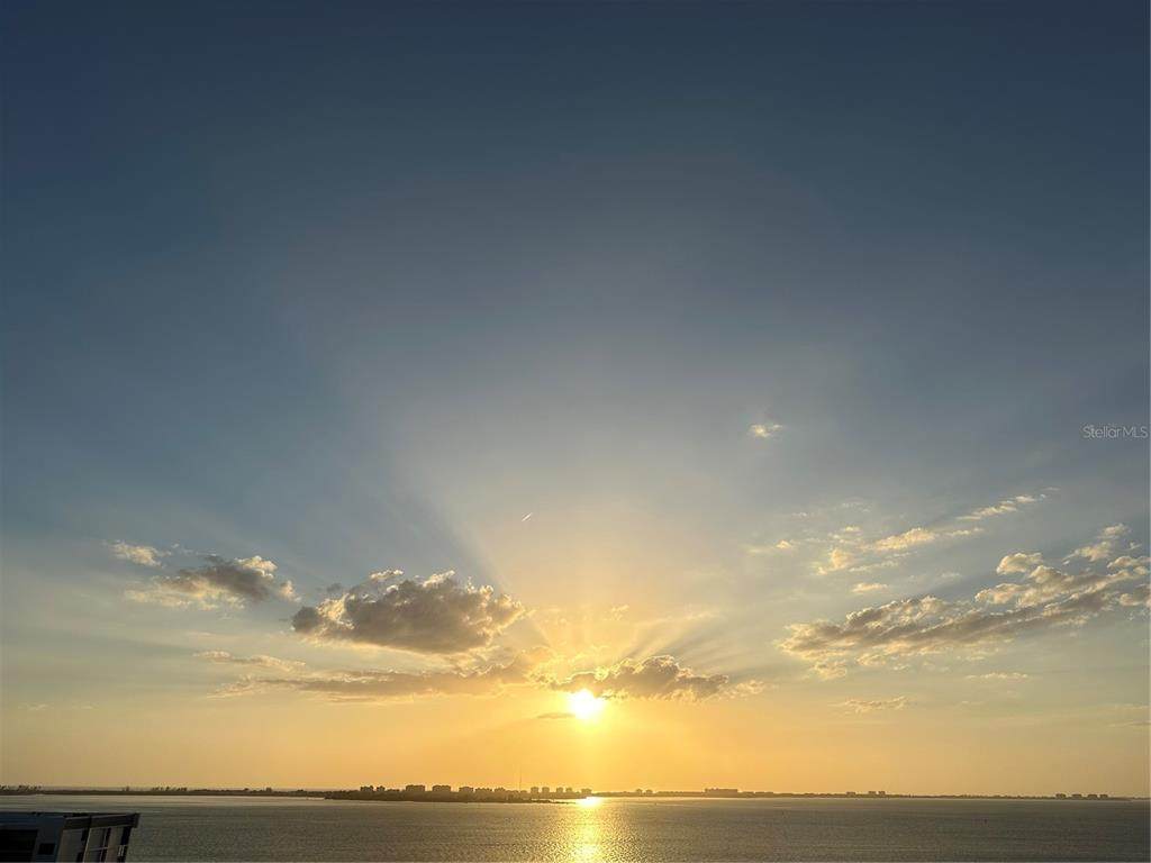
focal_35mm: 24
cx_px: 576
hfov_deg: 71.6
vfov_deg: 56.8
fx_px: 798
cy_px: 432
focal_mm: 6.86
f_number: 1.78
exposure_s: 1/12048
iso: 80
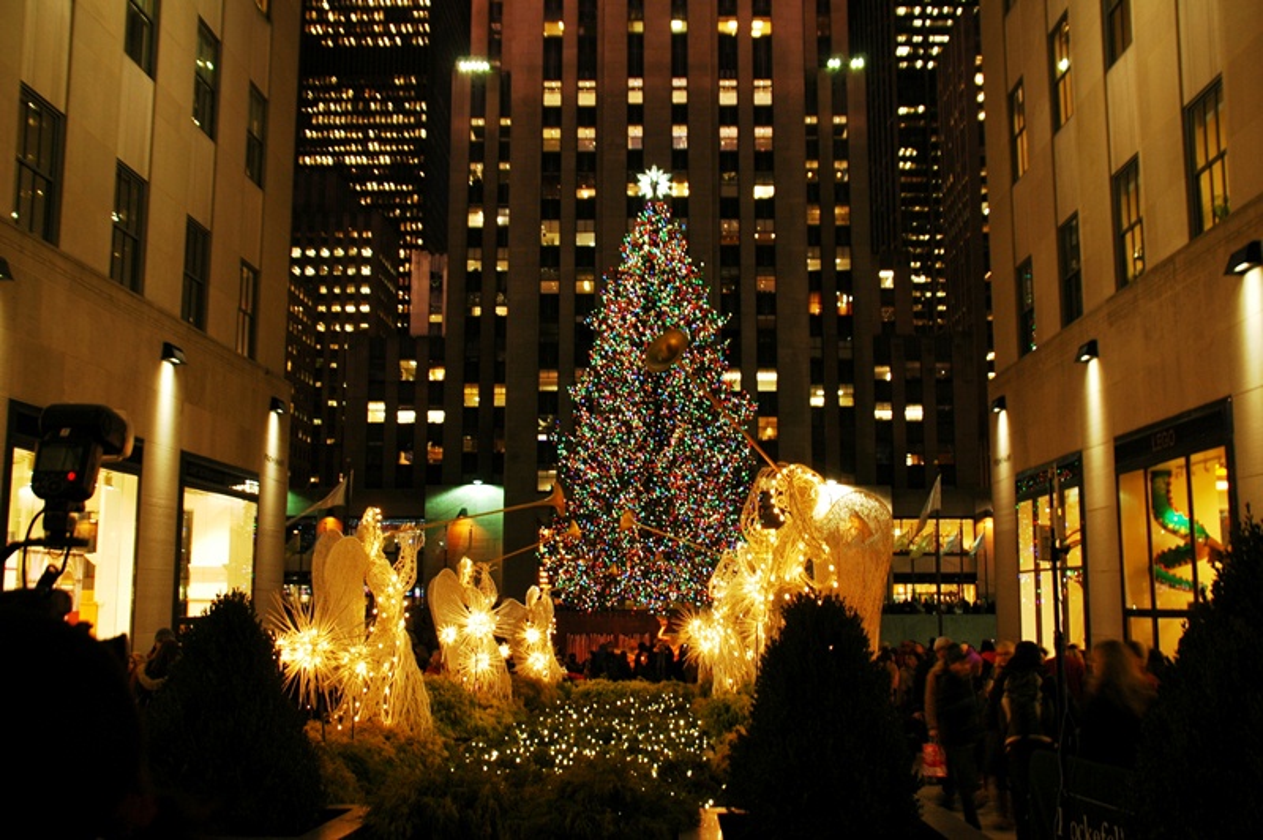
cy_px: 420
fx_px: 1315
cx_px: 632
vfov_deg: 35.4
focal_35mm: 38
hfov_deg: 51.3
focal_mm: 25
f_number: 5.6
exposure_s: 1/5
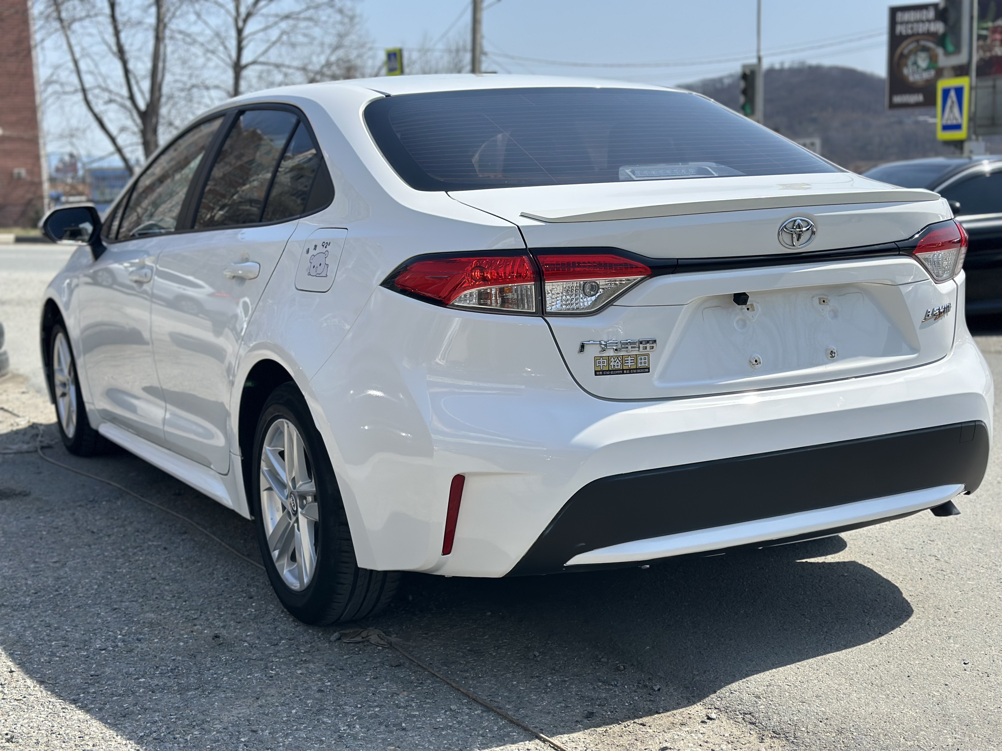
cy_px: 376
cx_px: 501
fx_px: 1389
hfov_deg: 39.7
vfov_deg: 30.3
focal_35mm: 48
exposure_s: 1/5556
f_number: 1.78
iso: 100
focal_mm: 6.86
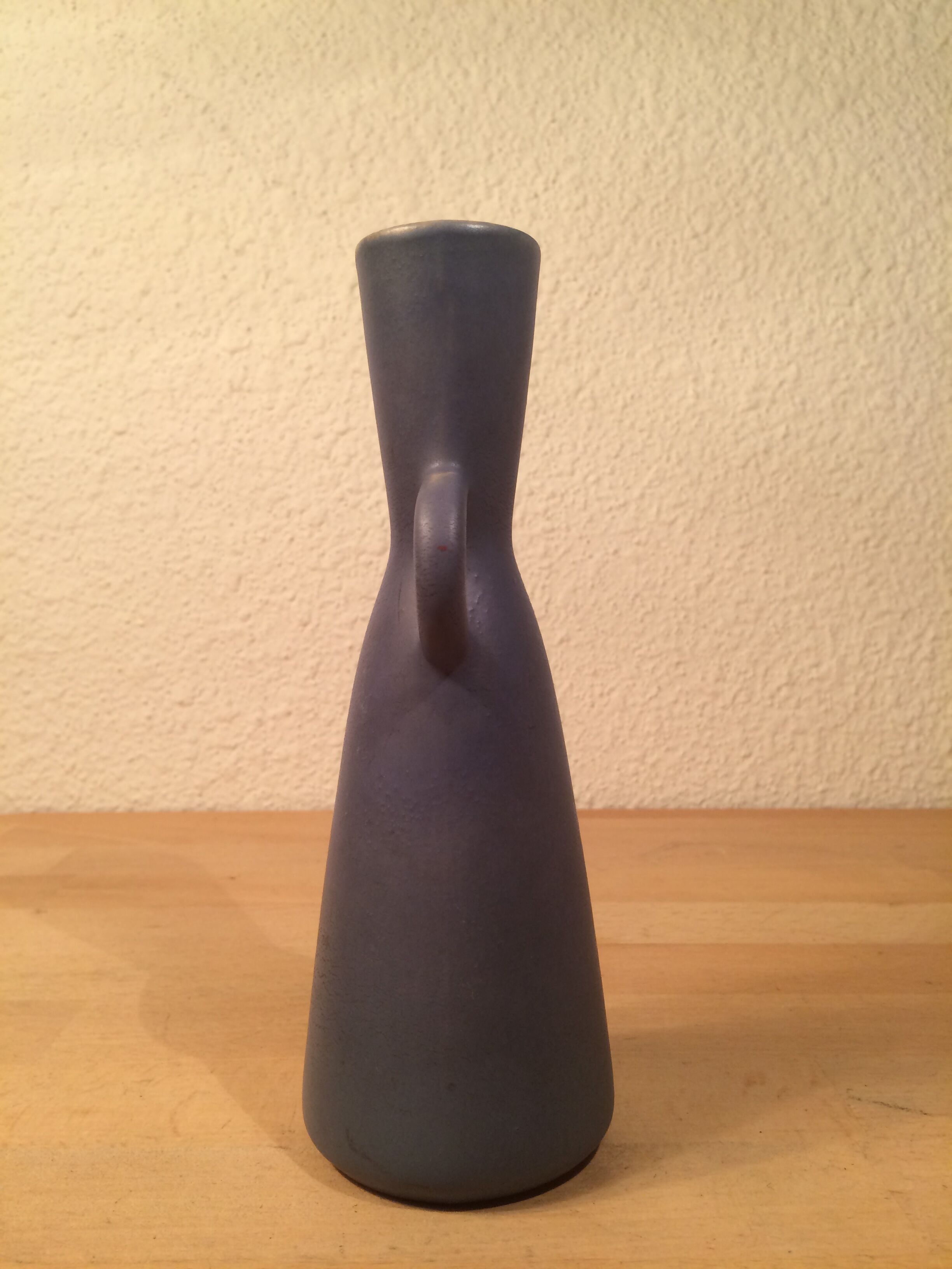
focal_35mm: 29
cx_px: 476
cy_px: 634
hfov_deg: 48.2
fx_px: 1063
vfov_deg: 61.7
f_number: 2.2
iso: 50
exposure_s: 1/33
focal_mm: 4.15
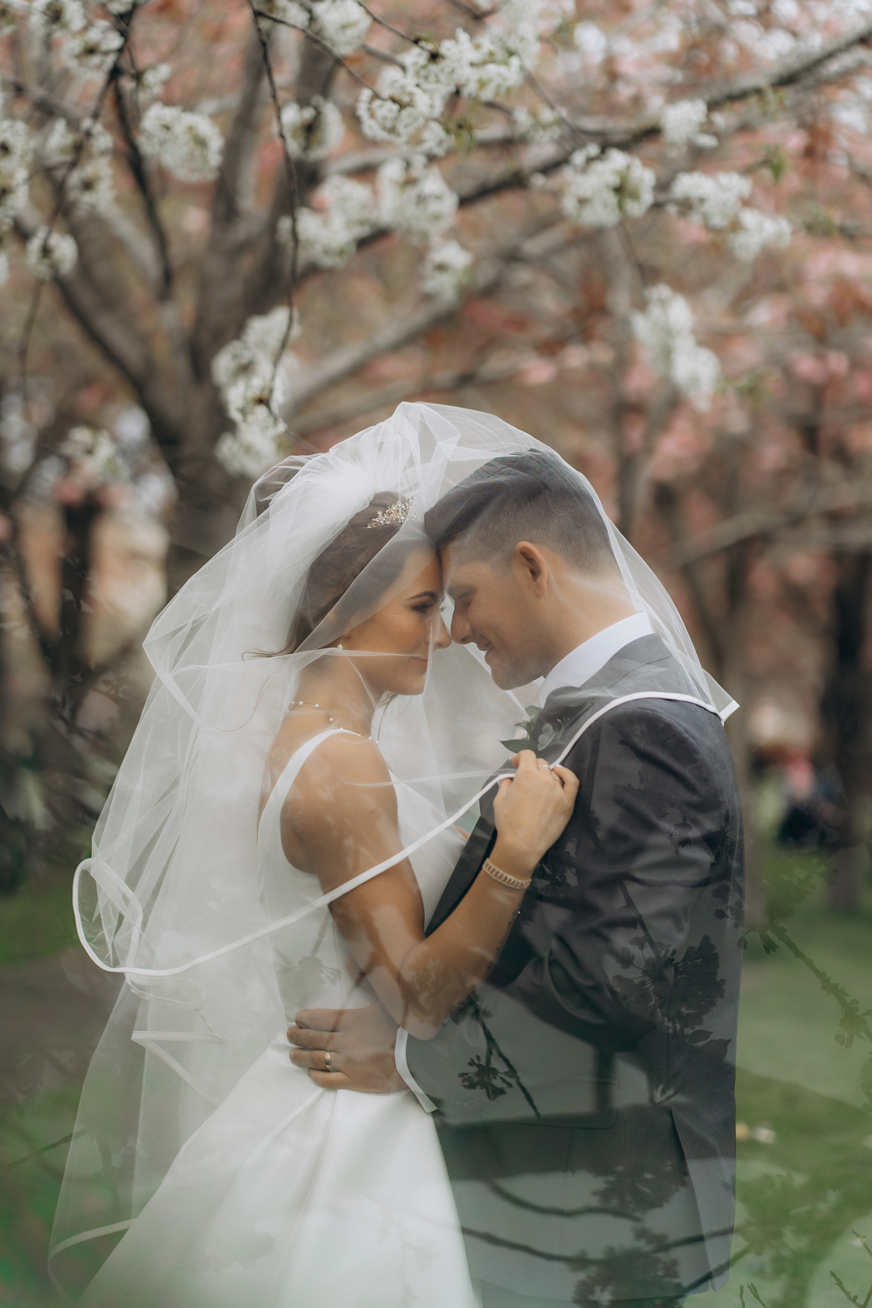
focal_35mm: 85
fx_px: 3088
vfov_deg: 23.9
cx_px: 436
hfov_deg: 16.1
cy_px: 654
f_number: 2
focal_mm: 85
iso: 160
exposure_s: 1/2000
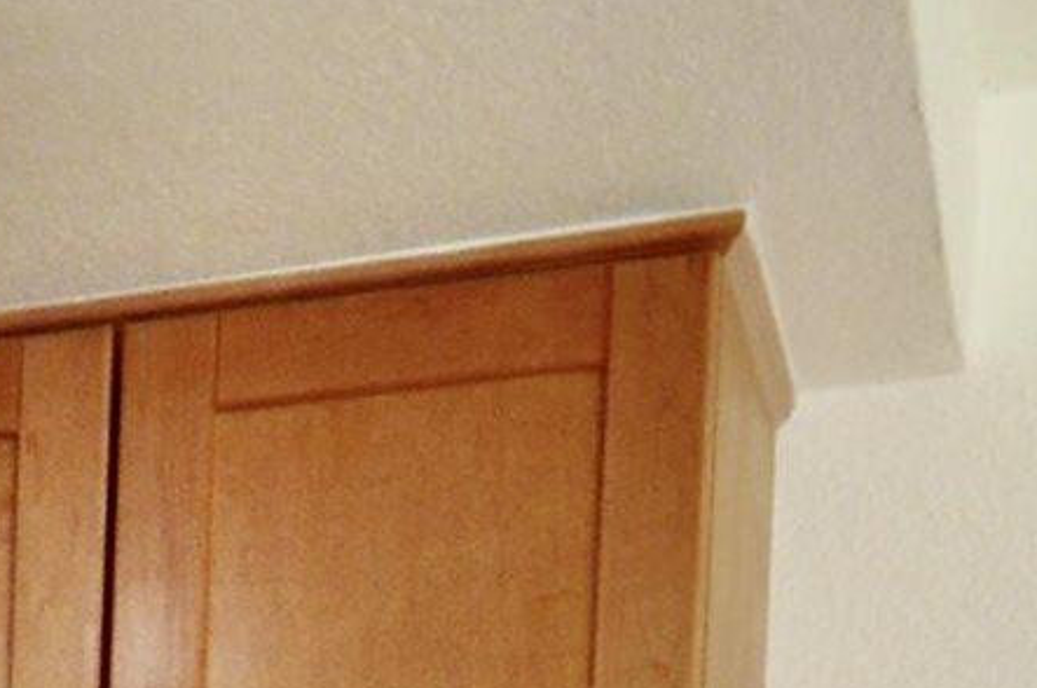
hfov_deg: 16.1
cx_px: -592
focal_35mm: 114
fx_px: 3293
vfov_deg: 10.0
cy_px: 1815
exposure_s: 1/60
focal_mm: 11
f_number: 4
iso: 640
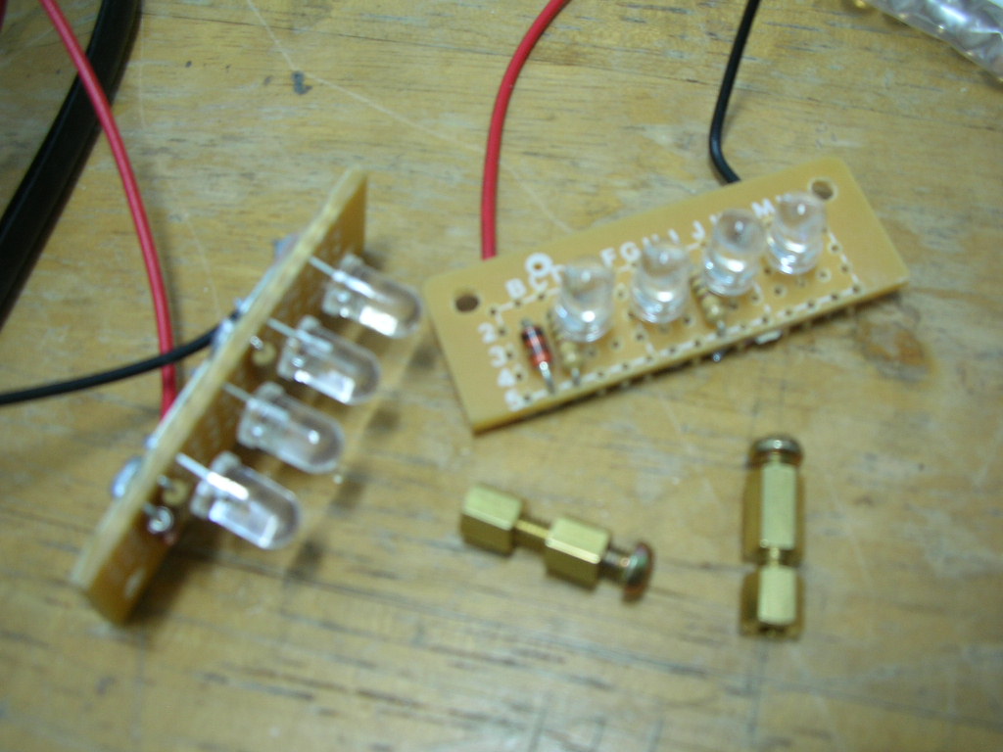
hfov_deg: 52.6
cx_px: 502
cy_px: 376
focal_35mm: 35
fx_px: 1014
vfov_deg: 40.7
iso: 50
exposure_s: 1/2.1
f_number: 3
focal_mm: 5.8
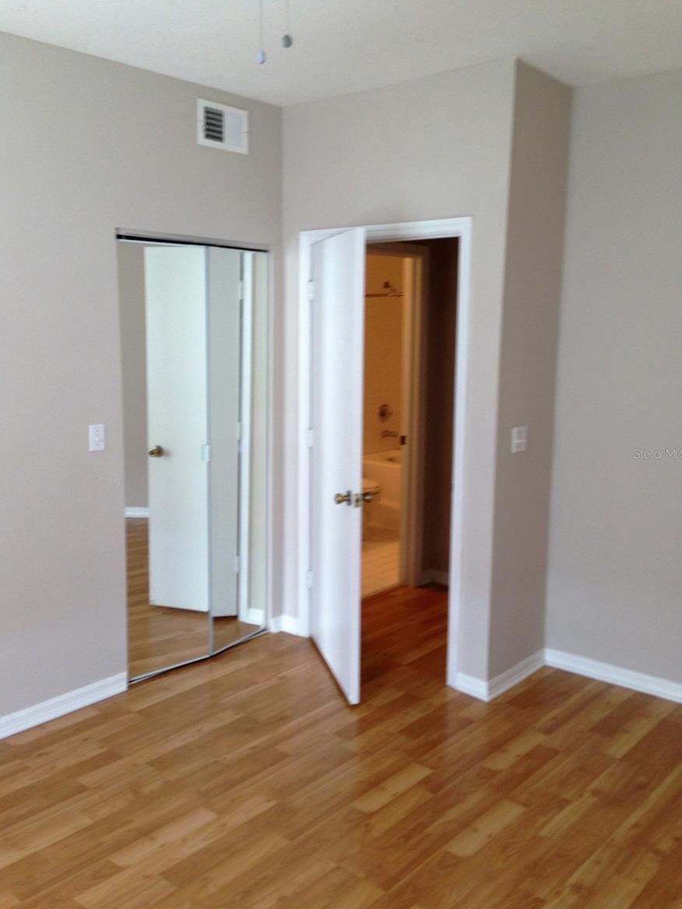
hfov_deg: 41.8
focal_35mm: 34
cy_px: 453
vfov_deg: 54.0
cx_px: 338
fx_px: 893
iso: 50
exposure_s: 1/24
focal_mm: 4.12
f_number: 2.4
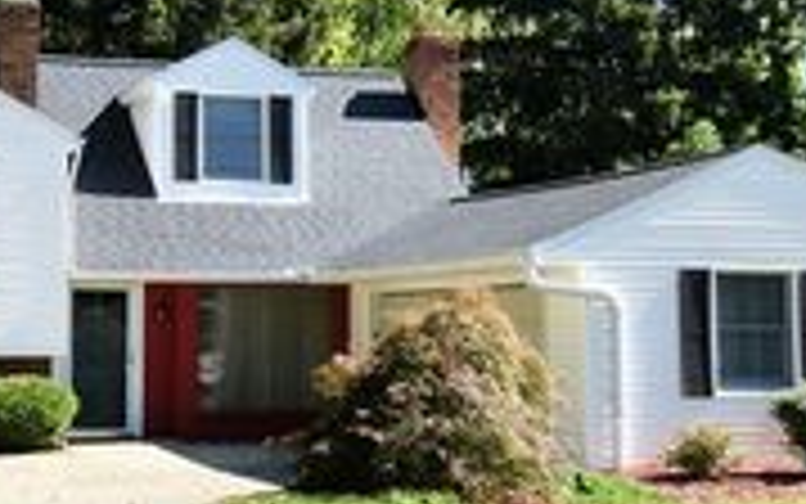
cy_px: 178
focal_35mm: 72
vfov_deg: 18.0
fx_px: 1591
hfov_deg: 28.2
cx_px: 270
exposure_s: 1/250
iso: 160
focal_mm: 17
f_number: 8
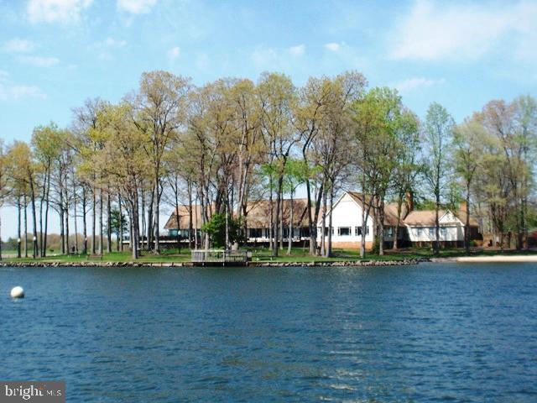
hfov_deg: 31.7
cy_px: 202
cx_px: 268
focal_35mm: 61
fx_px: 946
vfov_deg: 24.0
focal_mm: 9.9
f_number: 4.1
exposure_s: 1/400
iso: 64
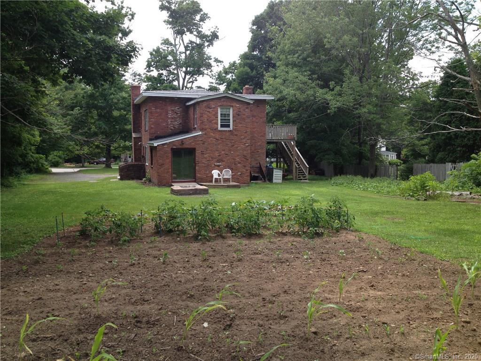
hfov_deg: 52.6
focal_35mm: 35
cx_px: 240
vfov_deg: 40.7
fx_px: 486
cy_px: 180
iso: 50
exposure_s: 1/525
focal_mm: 4.28
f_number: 2.4
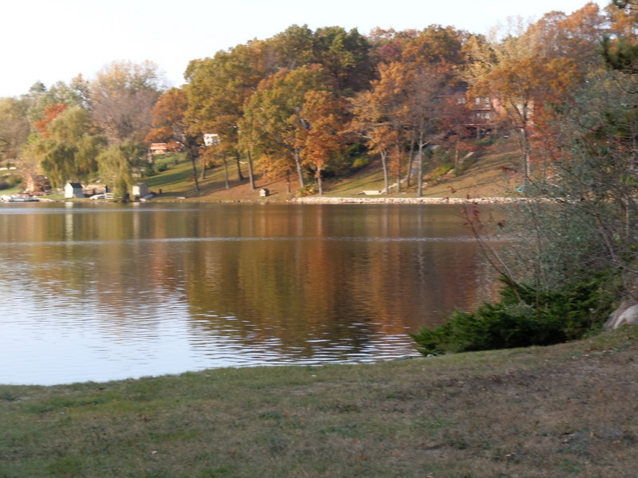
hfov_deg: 19.3
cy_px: 239
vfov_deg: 14.5
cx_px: 319
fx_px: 1880
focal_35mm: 102
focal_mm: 18.3
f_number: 5.4
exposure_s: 1/100
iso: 100
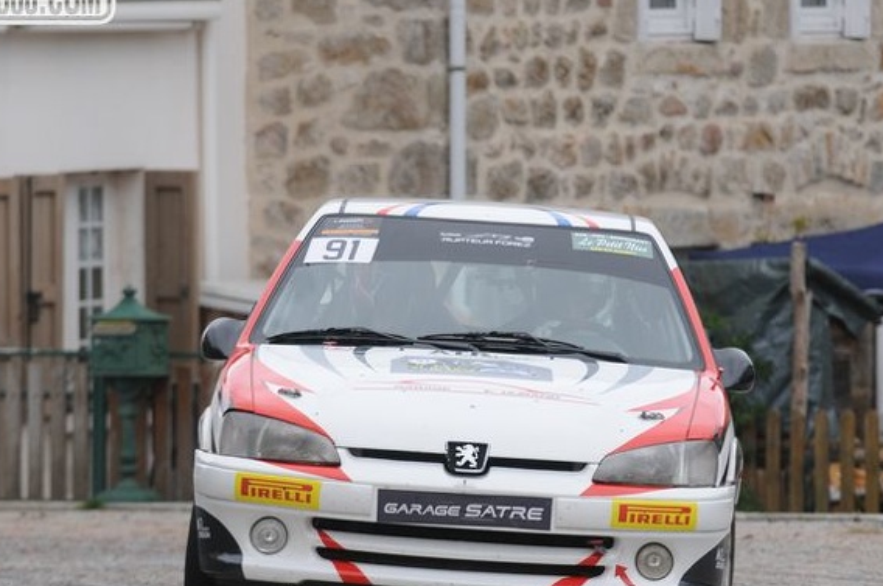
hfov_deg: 5.1
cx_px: 468
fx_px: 9986
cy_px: 315
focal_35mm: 408
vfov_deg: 3.4
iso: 400
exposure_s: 1/800
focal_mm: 195
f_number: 16
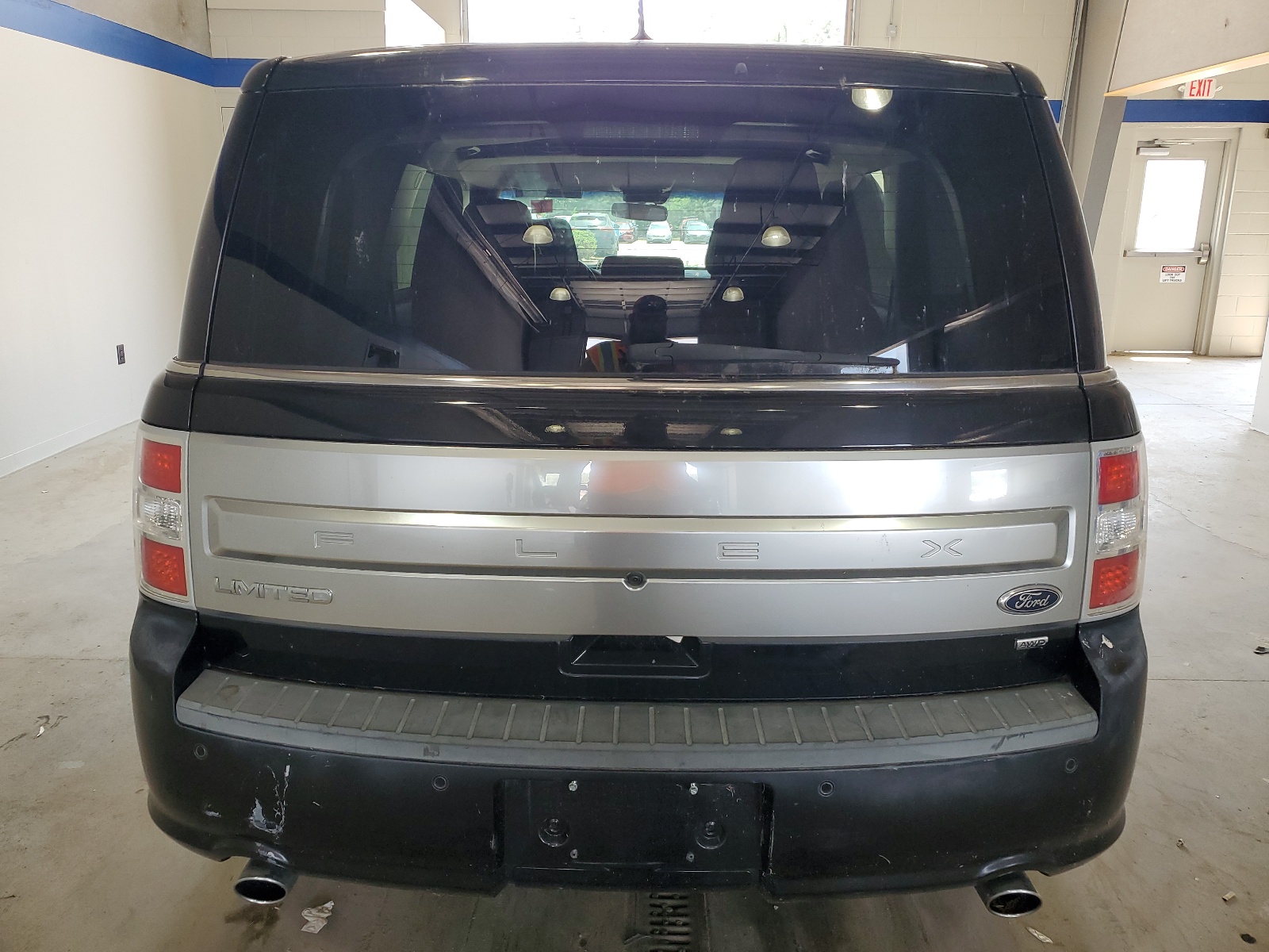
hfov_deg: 67.3
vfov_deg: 53.1
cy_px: 476
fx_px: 953
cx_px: 634
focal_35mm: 26
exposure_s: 1/120
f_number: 1.5
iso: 79
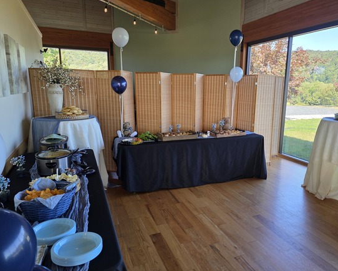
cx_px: 187
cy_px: 140
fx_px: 250
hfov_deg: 67.9
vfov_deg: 56.8
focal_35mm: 25
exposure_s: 1/120
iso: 80
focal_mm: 6.3
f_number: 1.7
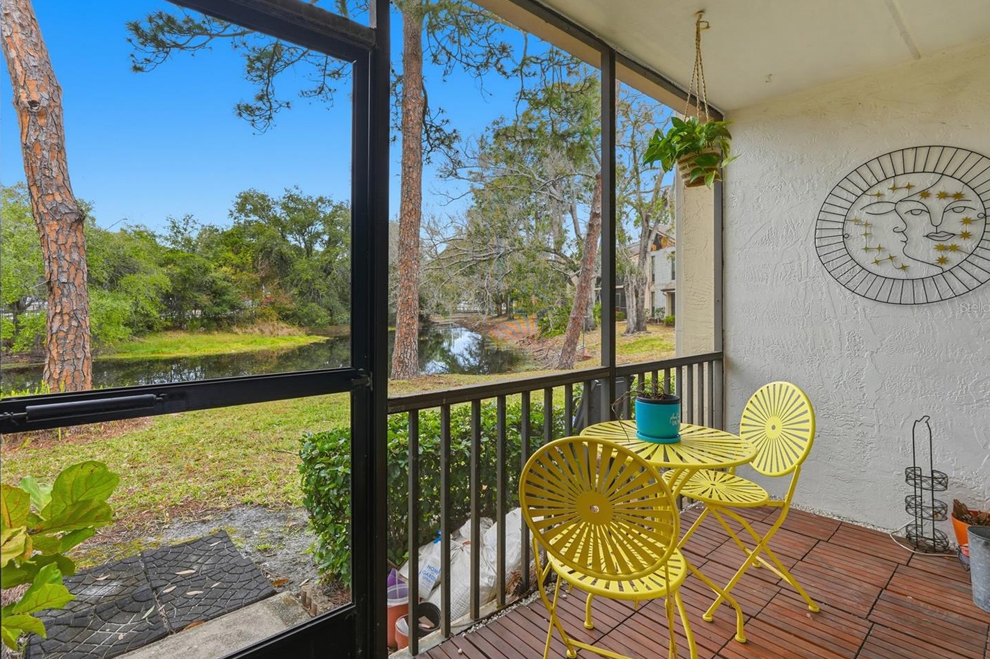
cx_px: 465
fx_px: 495
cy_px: 307
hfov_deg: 89.9
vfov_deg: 67.3
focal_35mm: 18
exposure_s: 1/800
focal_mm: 16
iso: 400
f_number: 7.1
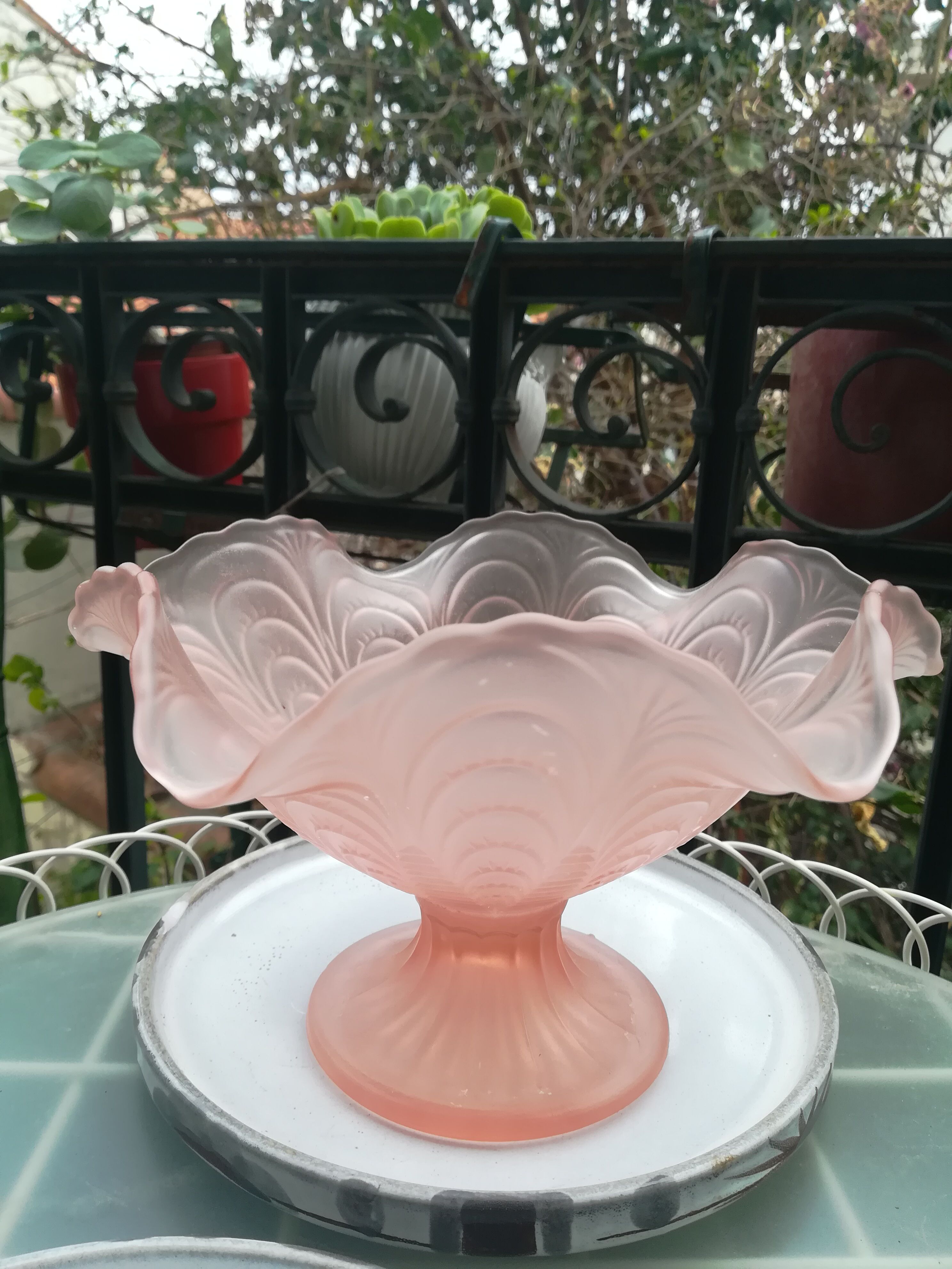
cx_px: 476
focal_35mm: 26
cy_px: 634
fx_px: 953
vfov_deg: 67.3
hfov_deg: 53.1
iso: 50
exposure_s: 1/106
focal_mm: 3.83
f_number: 2.2
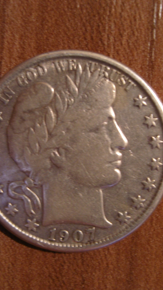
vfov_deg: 52.8
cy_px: 144
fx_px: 292
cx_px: 69
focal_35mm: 38
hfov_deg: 31.1
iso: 200
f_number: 2.8
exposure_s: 1/2
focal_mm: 7.3
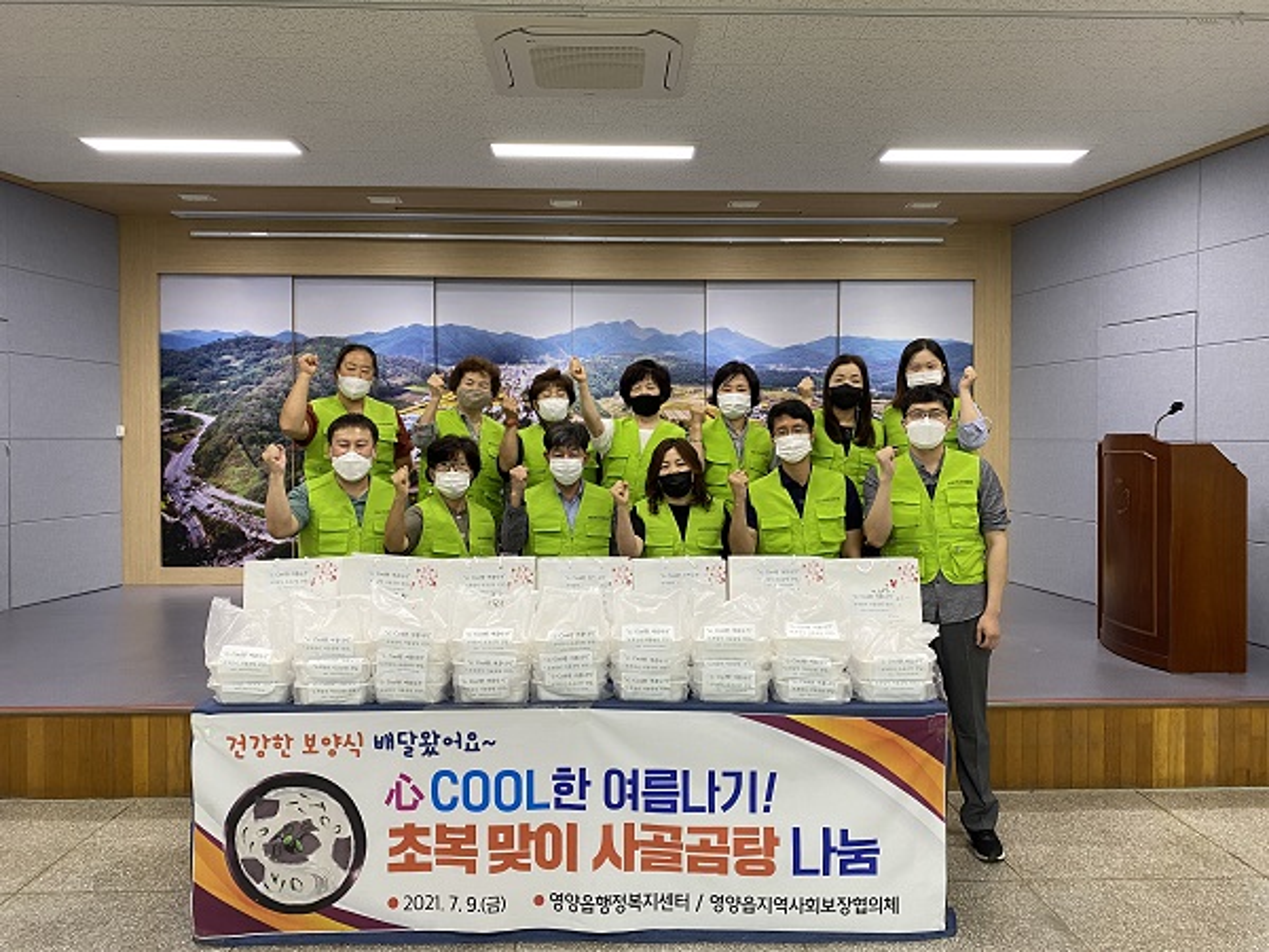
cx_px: 634
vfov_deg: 53.1
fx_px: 953
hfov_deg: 67.3
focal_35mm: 26
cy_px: 476
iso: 100
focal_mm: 4.25
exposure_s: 1/60
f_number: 1.8
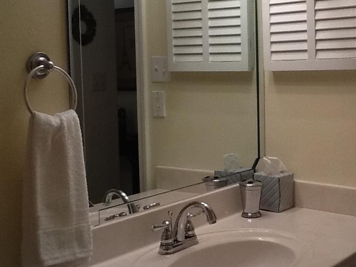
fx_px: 617
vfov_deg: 24.3
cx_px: 237
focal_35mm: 60
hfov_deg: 31.9
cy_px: 97
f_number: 2.4
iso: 80
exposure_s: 1/120
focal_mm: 2.03
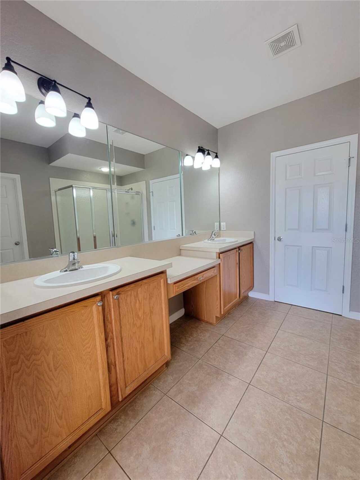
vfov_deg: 106.2
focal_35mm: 13
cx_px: 180
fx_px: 180
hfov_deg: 89.9
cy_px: 240
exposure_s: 1/60.2
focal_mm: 2.2
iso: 80
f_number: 2.2
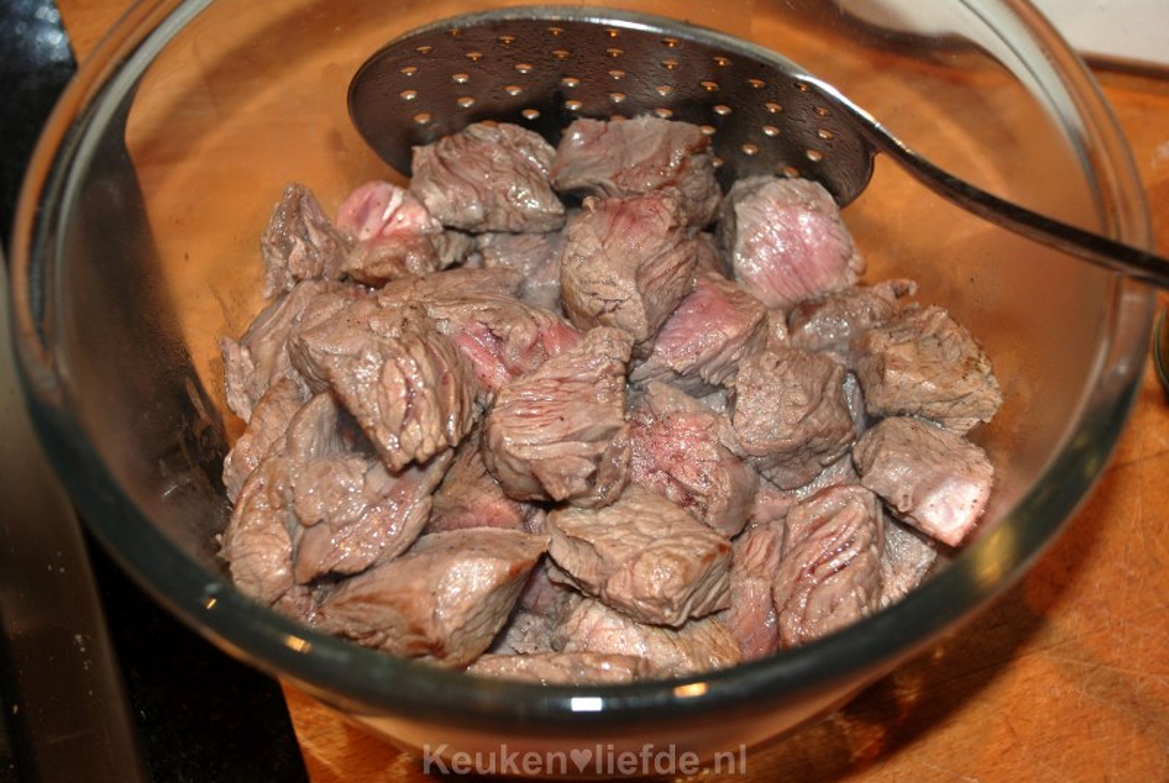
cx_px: 584
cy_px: 392
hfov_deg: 30.5
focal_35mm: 66
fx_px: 2146
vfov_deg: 20.7
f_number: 4.8
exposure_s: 1/60
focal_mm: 44
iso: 200
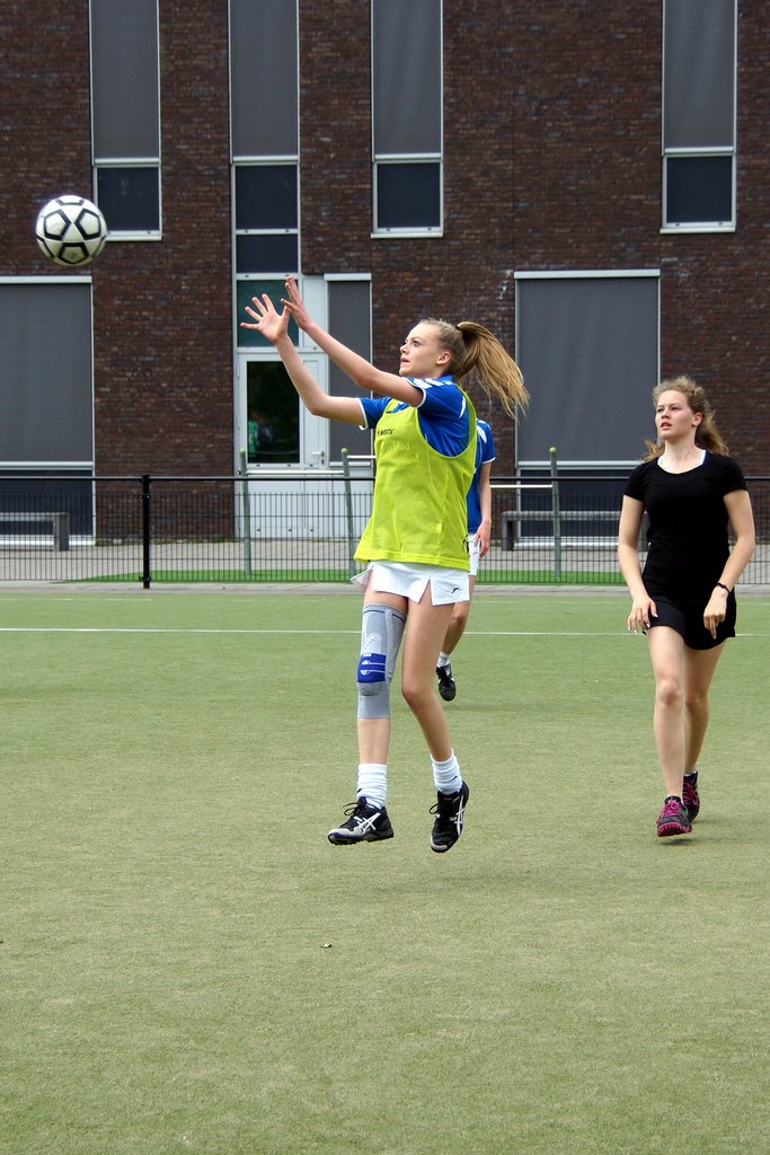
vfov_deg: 27.0
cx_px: 385
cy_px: 578
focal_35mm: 75
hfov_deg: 18.2
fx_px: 2405
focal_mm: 50
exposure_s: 1/800
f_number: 5
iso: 160
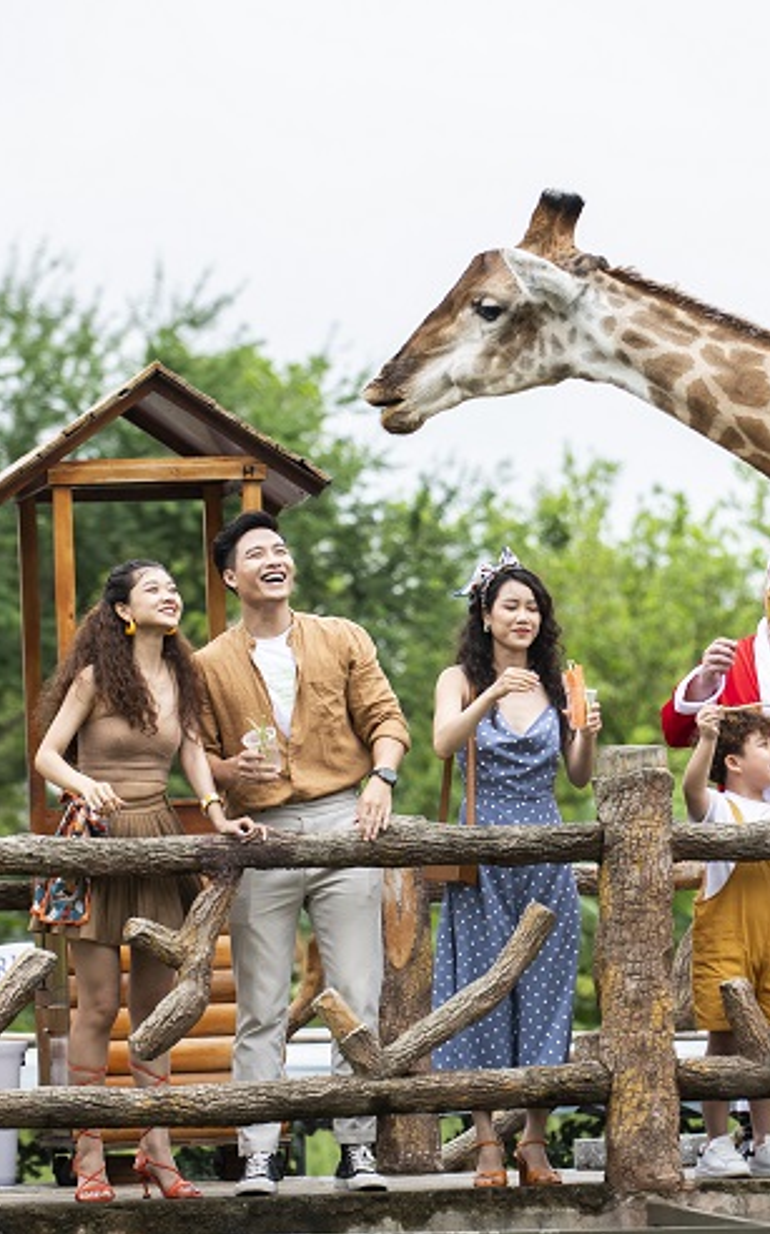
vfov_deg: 8.1
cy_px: 632
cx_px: 637
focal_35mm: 259
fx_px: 8706
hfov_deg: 5.1
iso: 100
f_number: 3.5
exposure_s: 1/400
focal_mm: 125
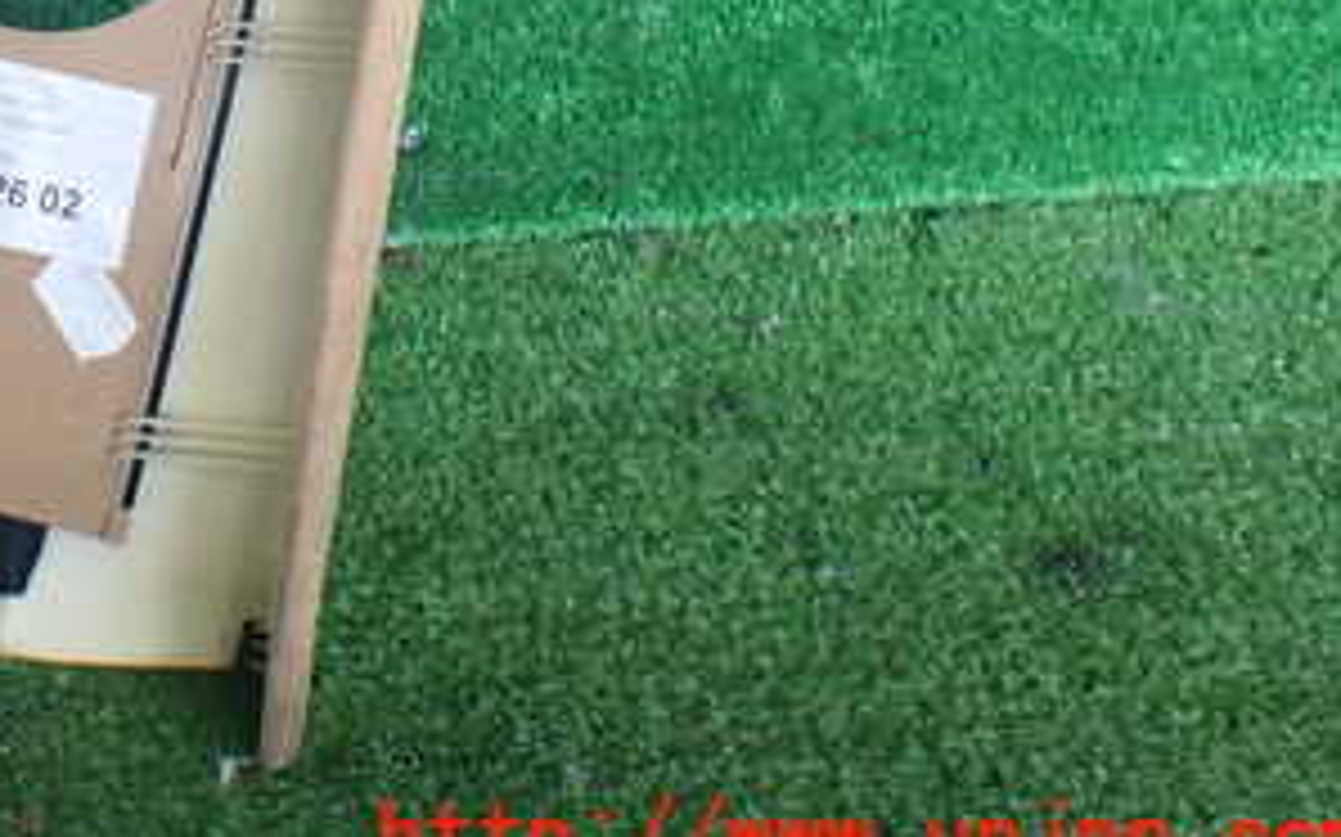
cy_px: -112
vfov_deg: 19.3
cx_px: 45
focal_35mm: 64
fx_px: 2338
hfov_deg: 30.1
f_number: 2.3
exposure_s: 1/125
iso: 320
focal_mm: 5.4
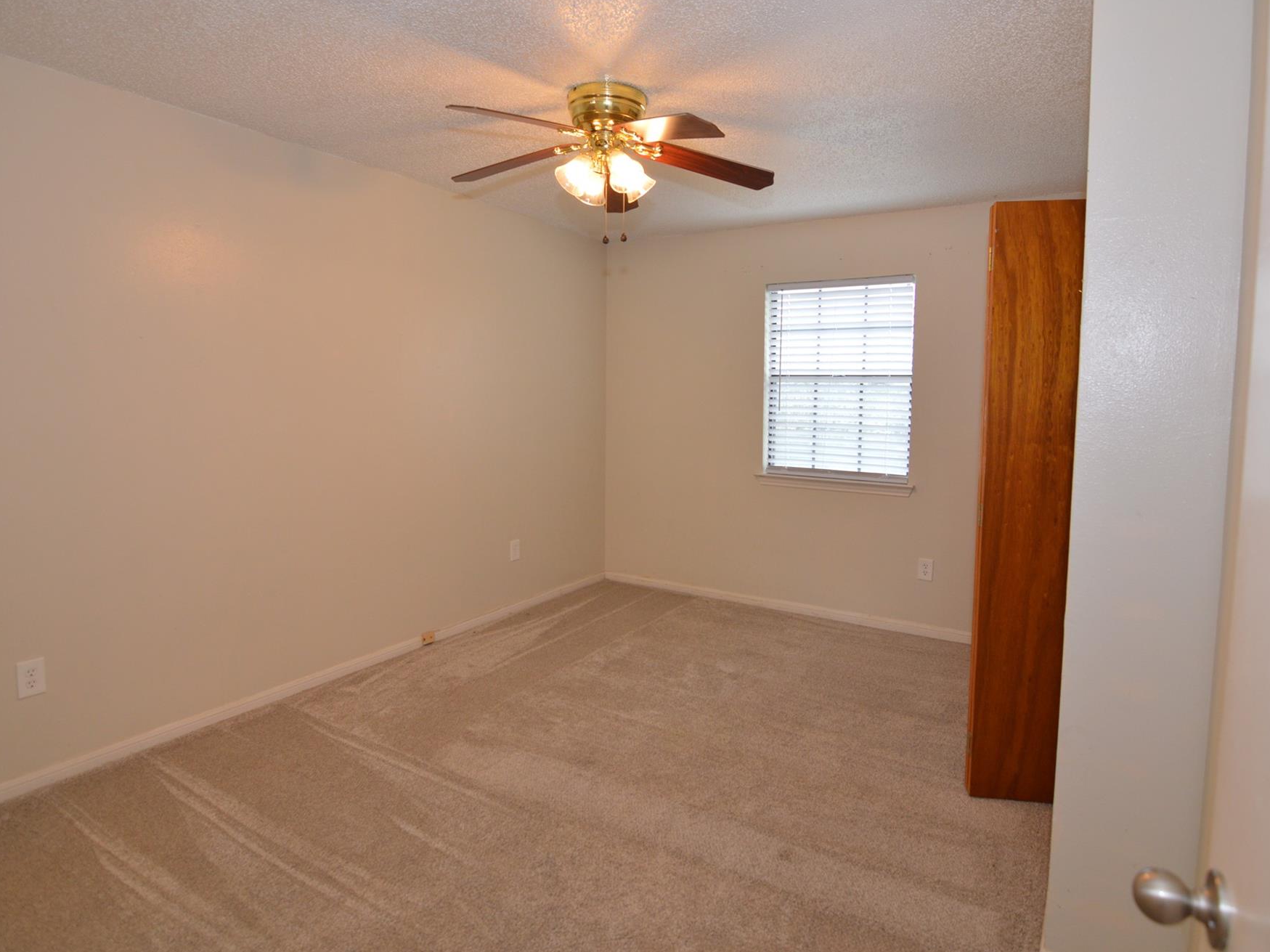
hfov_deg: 86.0
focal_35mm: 19
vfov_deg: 69.9
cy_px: 464
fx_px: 681
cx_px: 659
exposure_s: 1/60
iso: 400
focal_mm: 11
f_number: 3.5
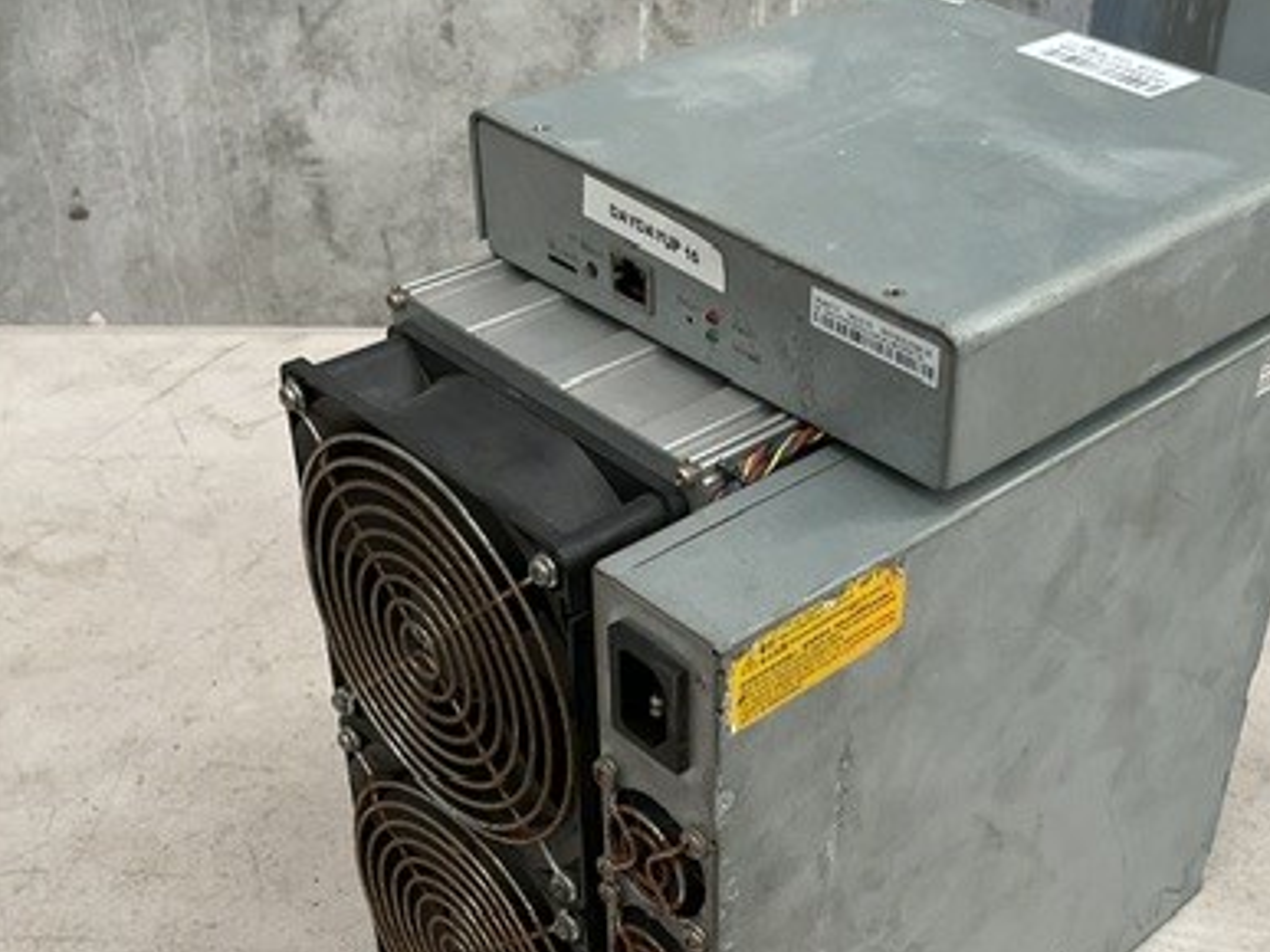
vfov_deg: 30.0
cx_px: 807
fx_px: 1760
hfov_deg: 39.4
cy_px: 647
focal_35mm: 48
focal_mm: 3
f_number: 1.8
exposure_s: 1/50
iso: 50
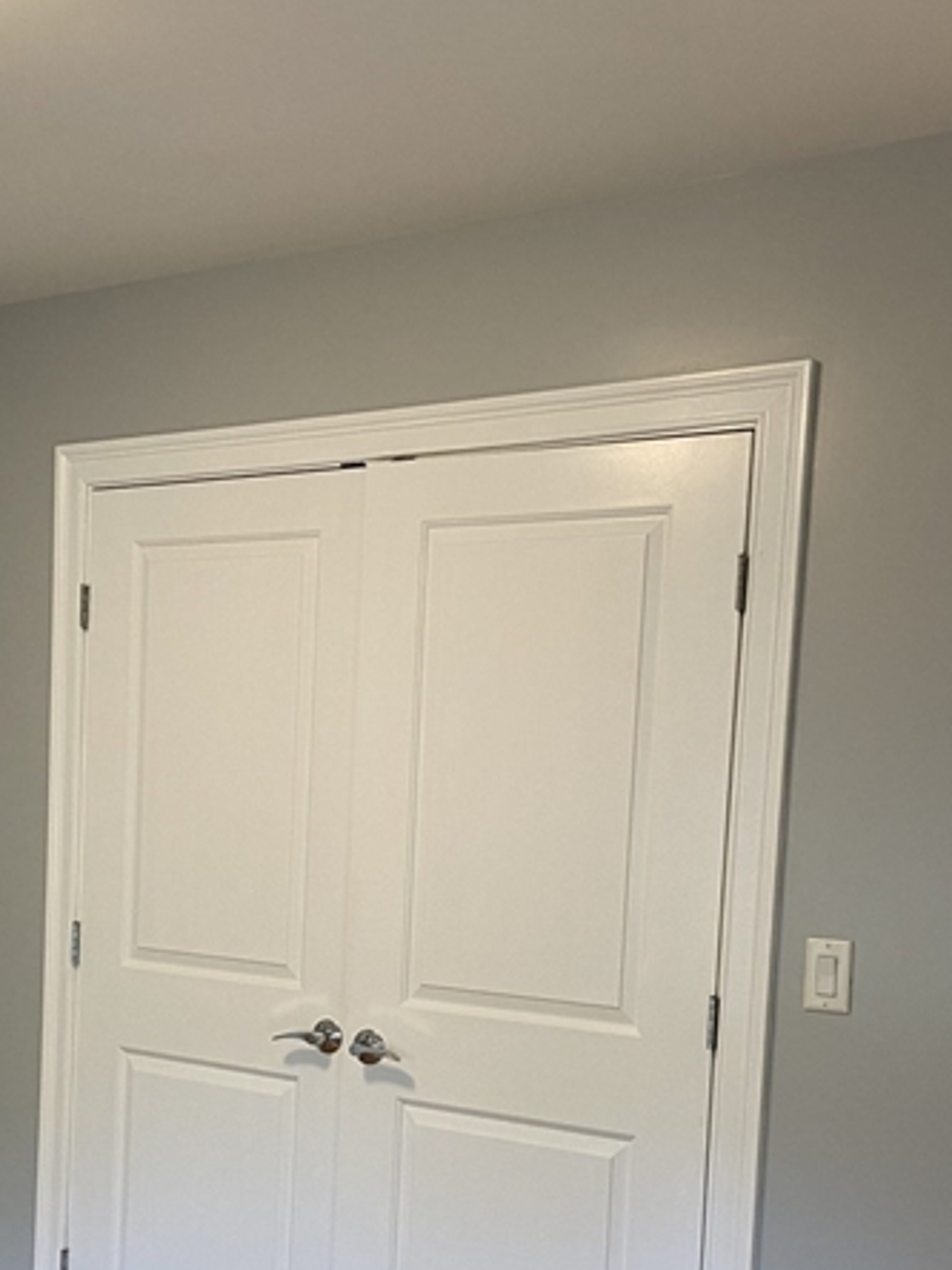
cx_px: 366
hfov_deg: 32.1
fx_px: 1650
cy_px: 932
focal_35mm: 45
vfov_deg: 41.0
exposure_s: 1/60
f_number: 1.8
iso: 80
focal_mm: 4.25
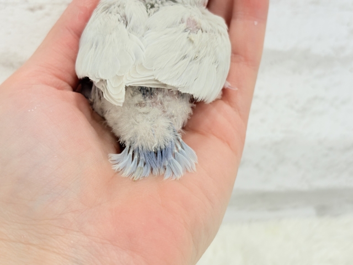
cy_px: 132
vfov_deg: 28.0
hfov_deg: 36.8
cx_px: 176
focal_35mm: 52
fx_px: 530
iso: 100
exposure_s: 1/100
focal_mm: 5.96
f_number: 1.6
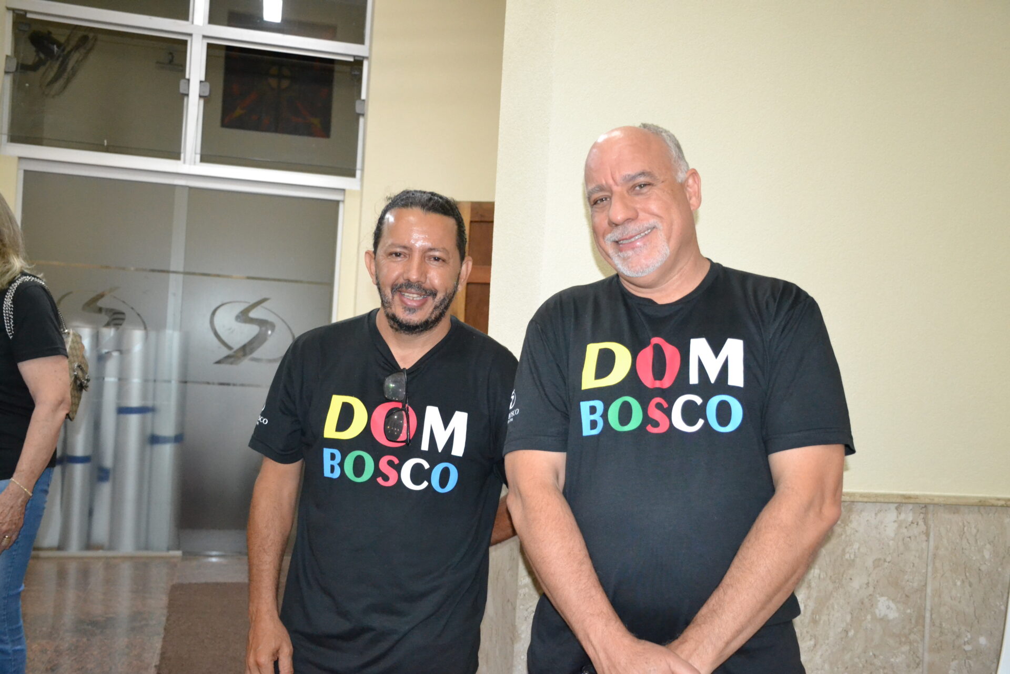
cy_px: 337
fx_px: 968
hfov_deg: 55.1
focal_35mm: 34
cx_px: 505
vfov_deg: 38.4
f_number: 3.8
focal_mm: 23
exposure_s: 1/60
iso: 3200
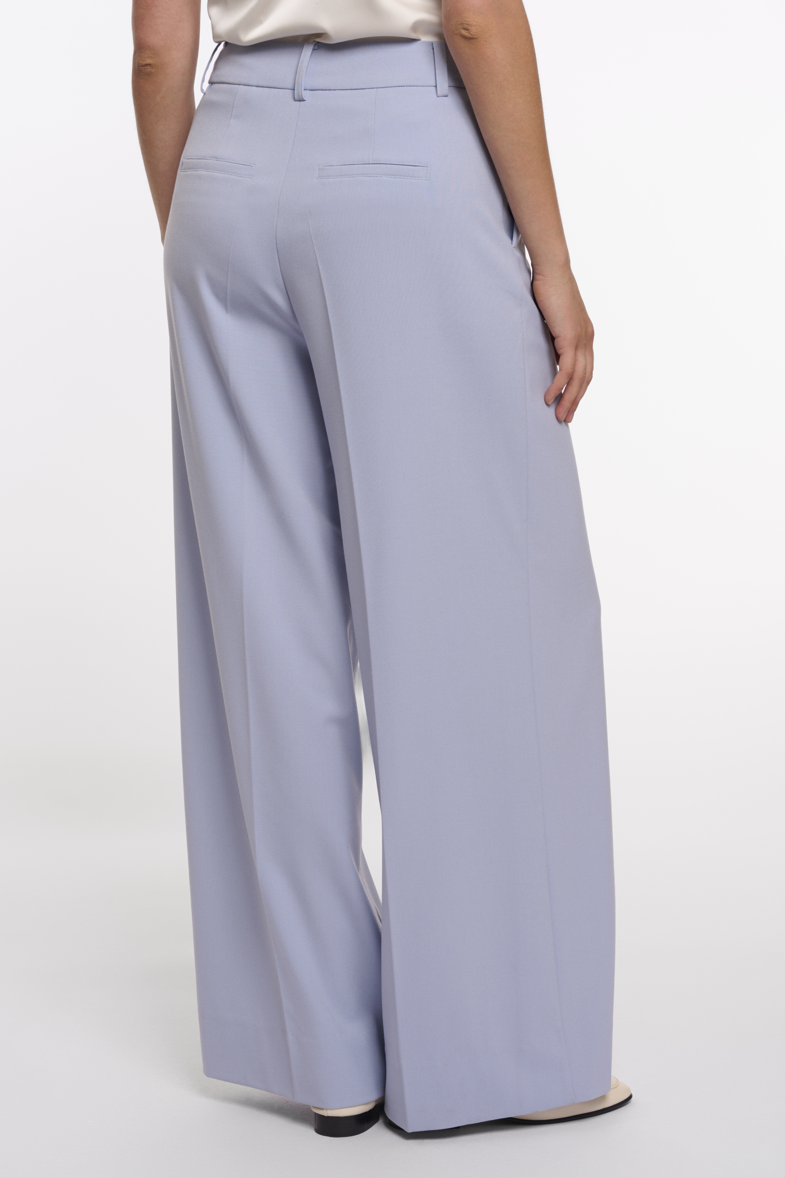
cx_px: 392
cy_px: 589
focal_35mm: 77
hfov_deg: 17.7
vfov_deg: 26.3
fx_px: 2518
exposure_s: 1/160
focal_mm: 77
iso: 125
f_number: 8
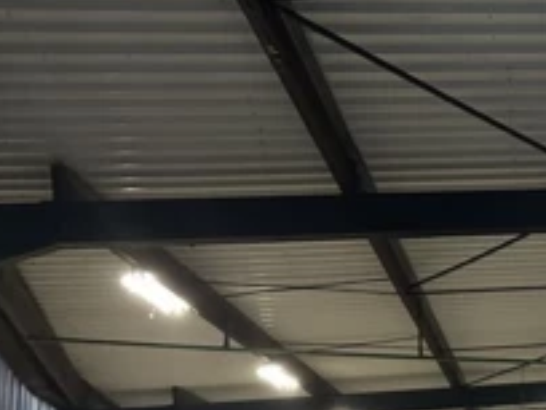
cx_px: 834
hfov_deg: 21.7
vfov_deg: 18.6
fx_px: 1167
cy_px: 523
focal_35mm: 74
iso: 640
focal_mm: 6.86
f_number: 1.78
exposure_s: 1/33
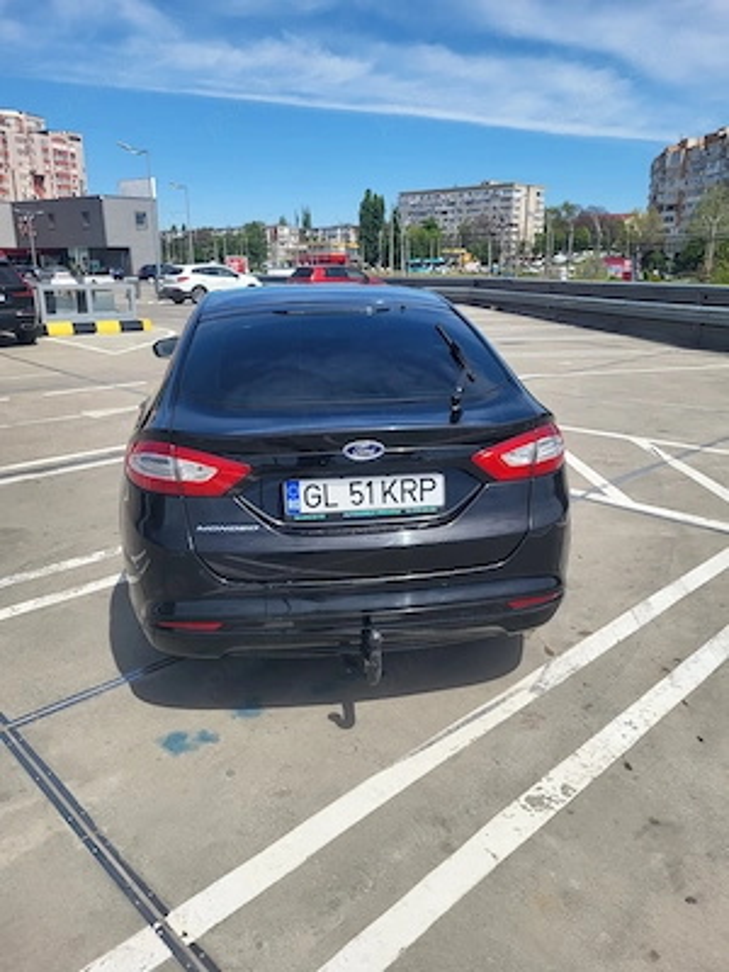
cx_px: 364
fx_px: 730
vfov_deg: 67.3
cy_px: 486
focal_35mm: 26
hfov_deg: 53.1
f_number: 1.8
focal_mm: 5.4
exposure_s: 1/2410
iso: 40
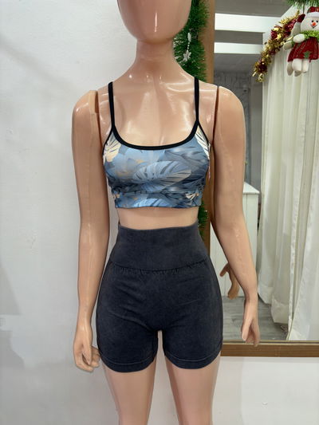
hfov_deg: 53.1
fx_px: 319
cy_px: 212
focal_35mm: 26
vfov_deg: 67.3
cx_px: 160
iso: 32
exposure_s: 1/37
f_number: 1.6
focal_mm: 5.96
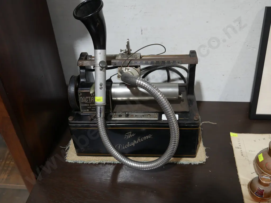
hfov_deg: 53.9
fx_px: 266
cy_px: 102
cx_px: 136
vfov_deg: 41.8
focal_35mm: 34
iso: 400
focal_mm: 17
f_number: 4
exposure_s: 1/60
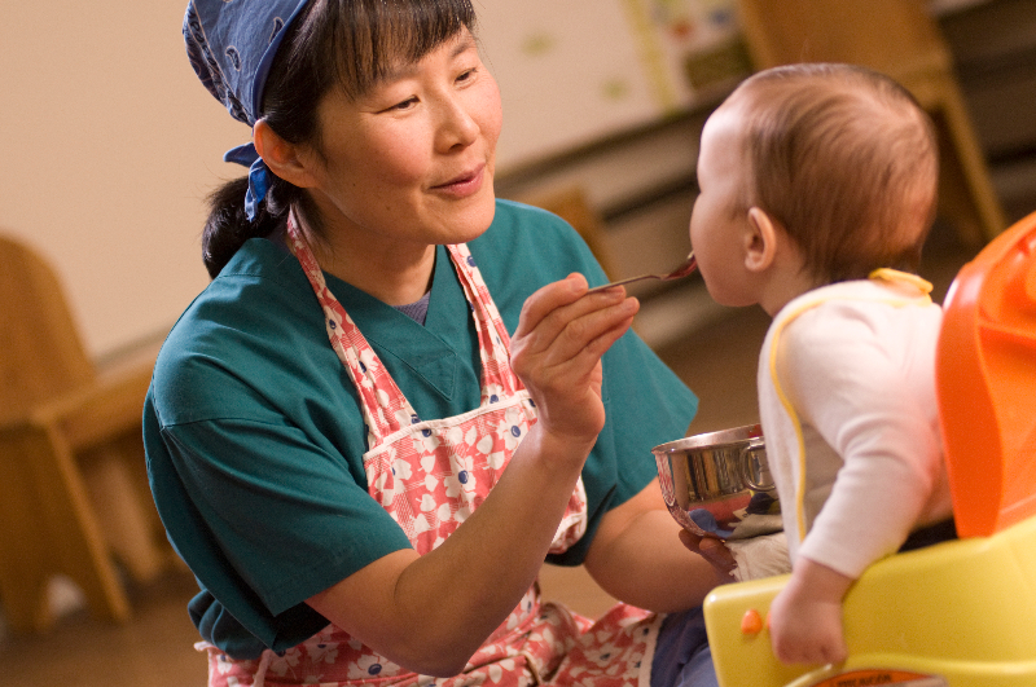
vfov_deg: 11.4
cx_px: 518
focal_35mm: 120
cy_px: 344
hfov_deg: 17.1
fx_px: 3448
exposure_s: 1/50
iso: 640
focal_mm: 80
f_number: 2.8
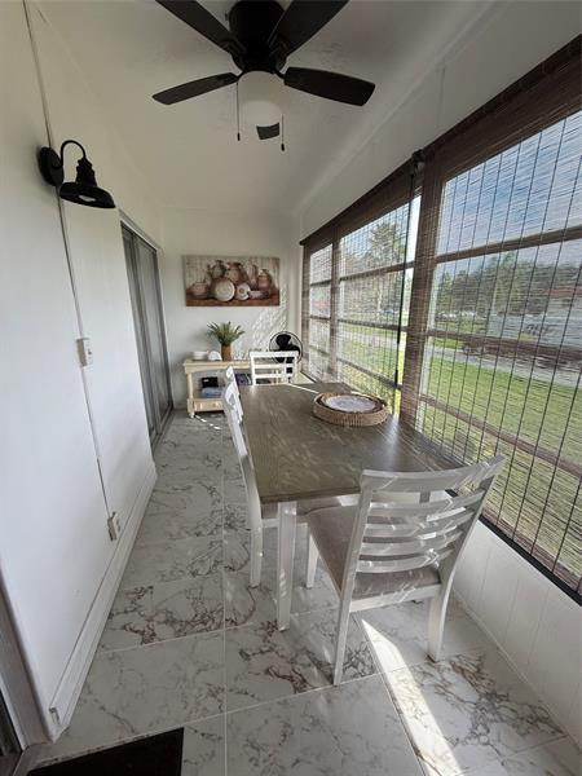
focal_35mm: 14
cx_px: 291
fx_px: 314
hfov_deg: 85.7
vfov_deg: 102.1
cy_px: 388
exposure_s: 1/120
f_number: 2.2
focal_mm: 2.22
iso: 125
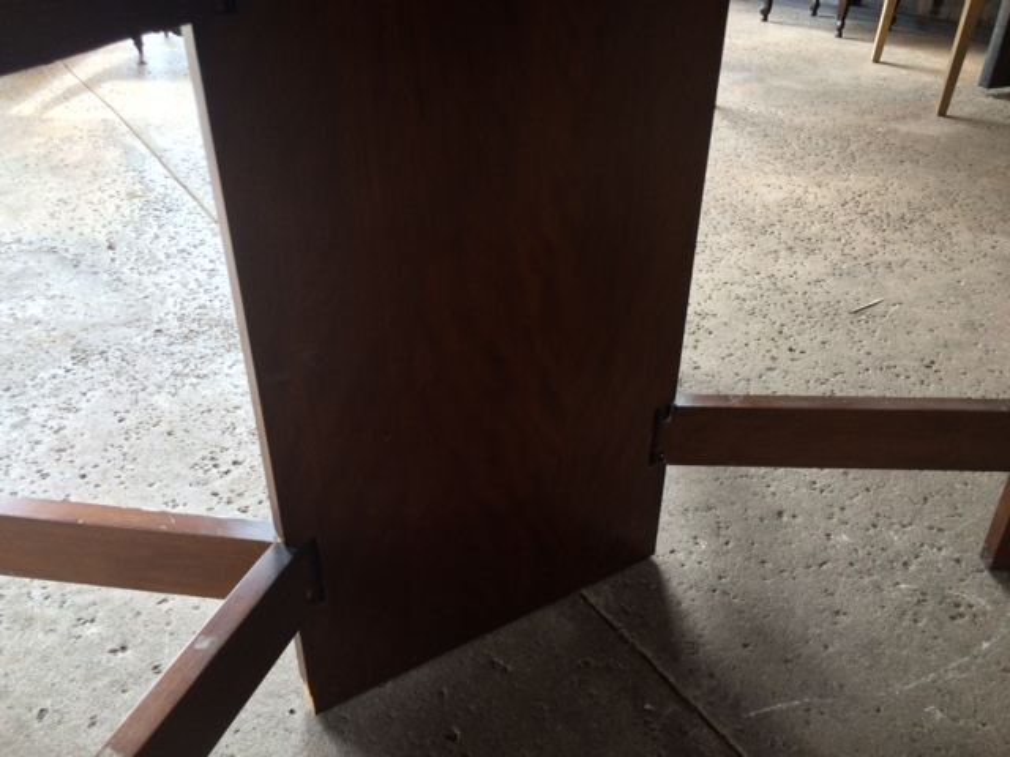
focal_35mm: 29
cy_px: 378
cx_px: 505
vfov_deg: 48.2
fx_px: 846
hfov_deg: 61.7
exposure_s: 1/120
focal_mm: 4.15
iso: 50
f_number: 2.2
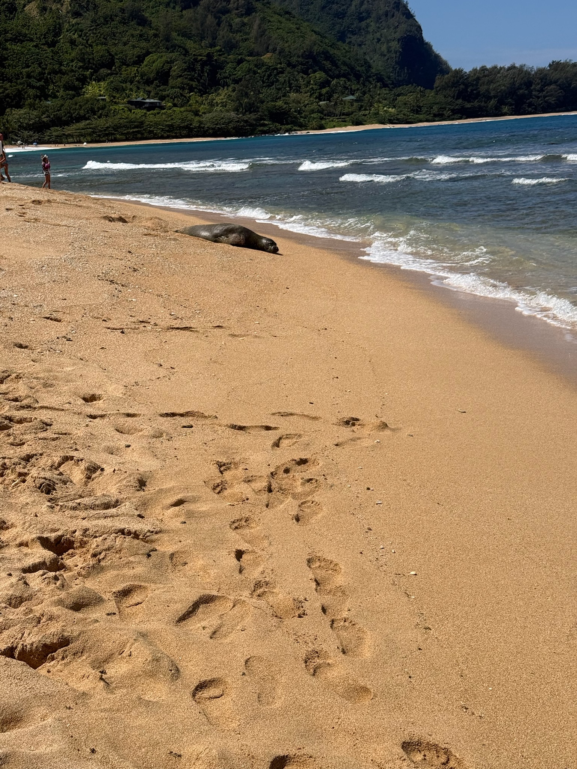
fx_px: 1067
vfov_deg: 39.7
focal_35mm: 48
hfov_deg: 30.3
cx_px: 288
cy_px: 384
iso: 64
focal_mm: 6.76
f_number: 1.78
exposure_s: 1/9901
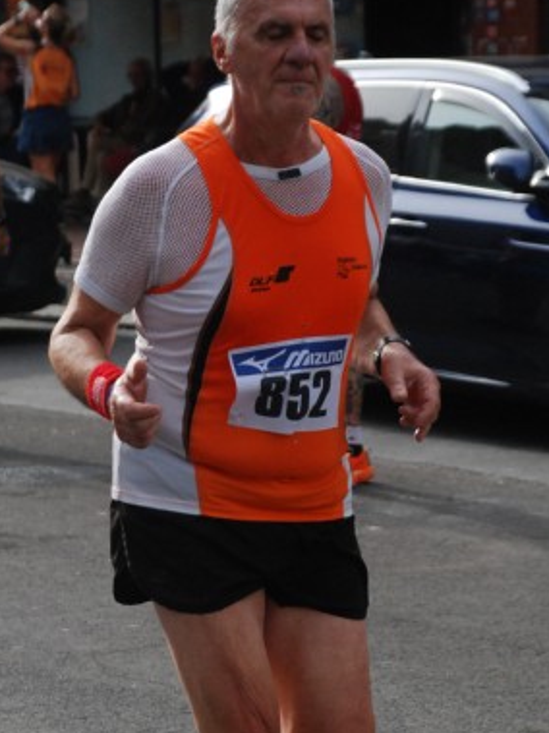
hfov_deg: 8.6
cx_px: 289
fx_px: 3634
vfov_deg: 11.5
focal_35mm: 172
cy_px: 396
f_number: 5.6
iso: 1000
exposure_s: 1/1250
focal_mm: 75
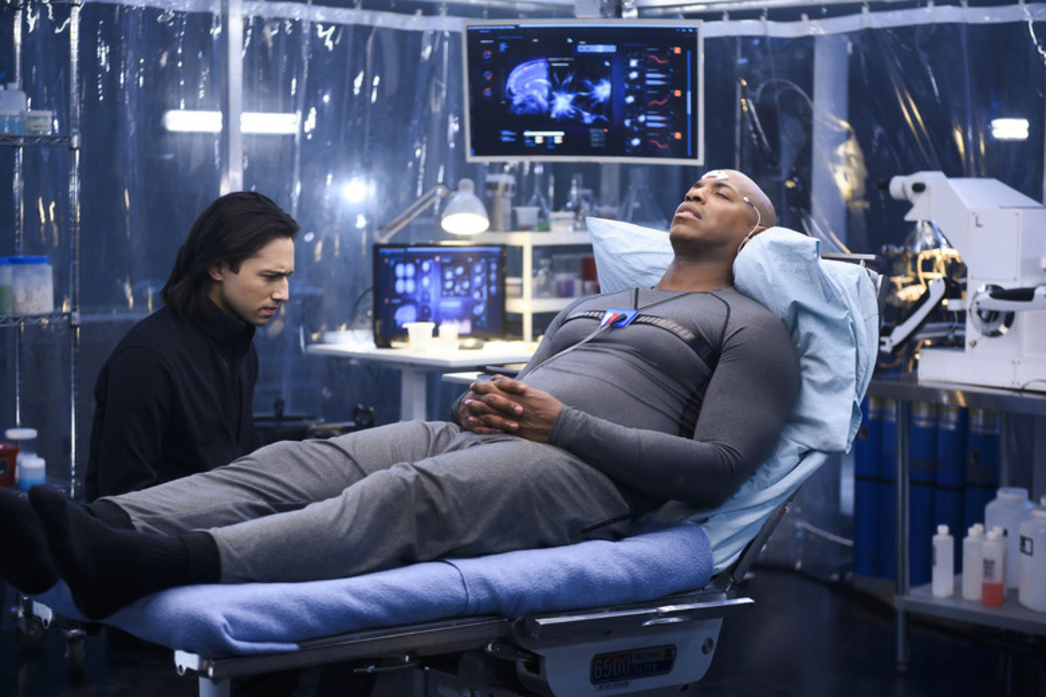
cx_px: 523
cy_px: 348
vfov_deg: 19.5
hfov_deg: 28.8
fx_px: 2034
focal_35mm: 70
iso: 2000
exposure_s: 1/60
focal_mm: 70
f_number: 2.8
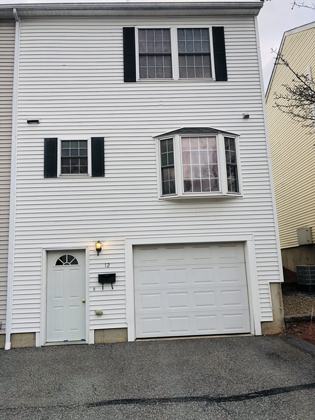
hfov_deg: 49.7
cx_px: 158
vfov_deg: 63.4
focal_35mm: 28
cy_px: 210
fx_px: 340
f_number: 1.8
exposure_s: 1/167
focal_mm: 4
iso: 20
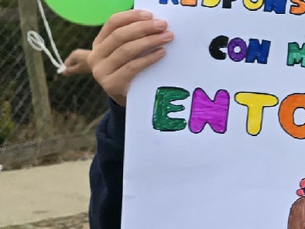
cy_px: 142
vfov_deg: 10.6
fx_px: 1234
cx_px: 619
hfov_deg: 12.4
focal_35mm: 140
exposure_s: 1/180
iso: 32
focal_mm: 6.3
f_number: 1.7
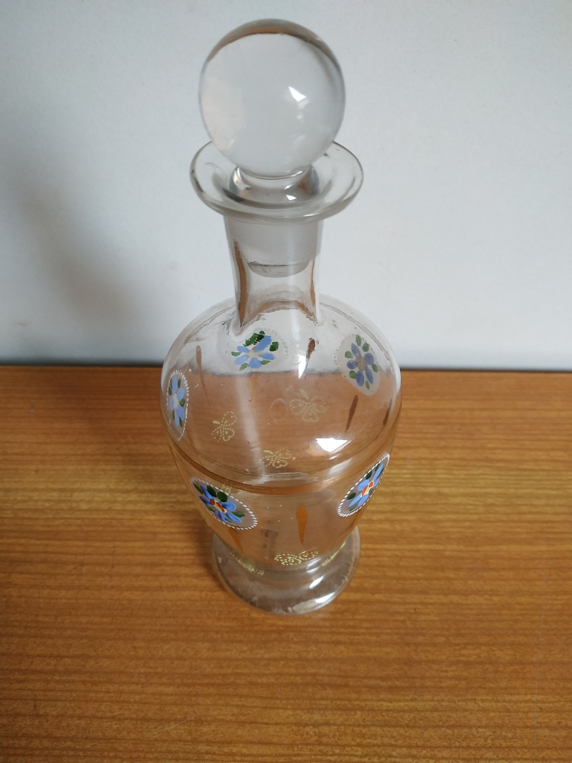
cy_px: 382
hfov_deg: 56.8
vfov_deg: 71.6
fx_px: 529
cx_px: 286
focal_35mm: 24
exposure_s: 1/25
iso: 400
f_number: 1.9
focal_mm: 3.94
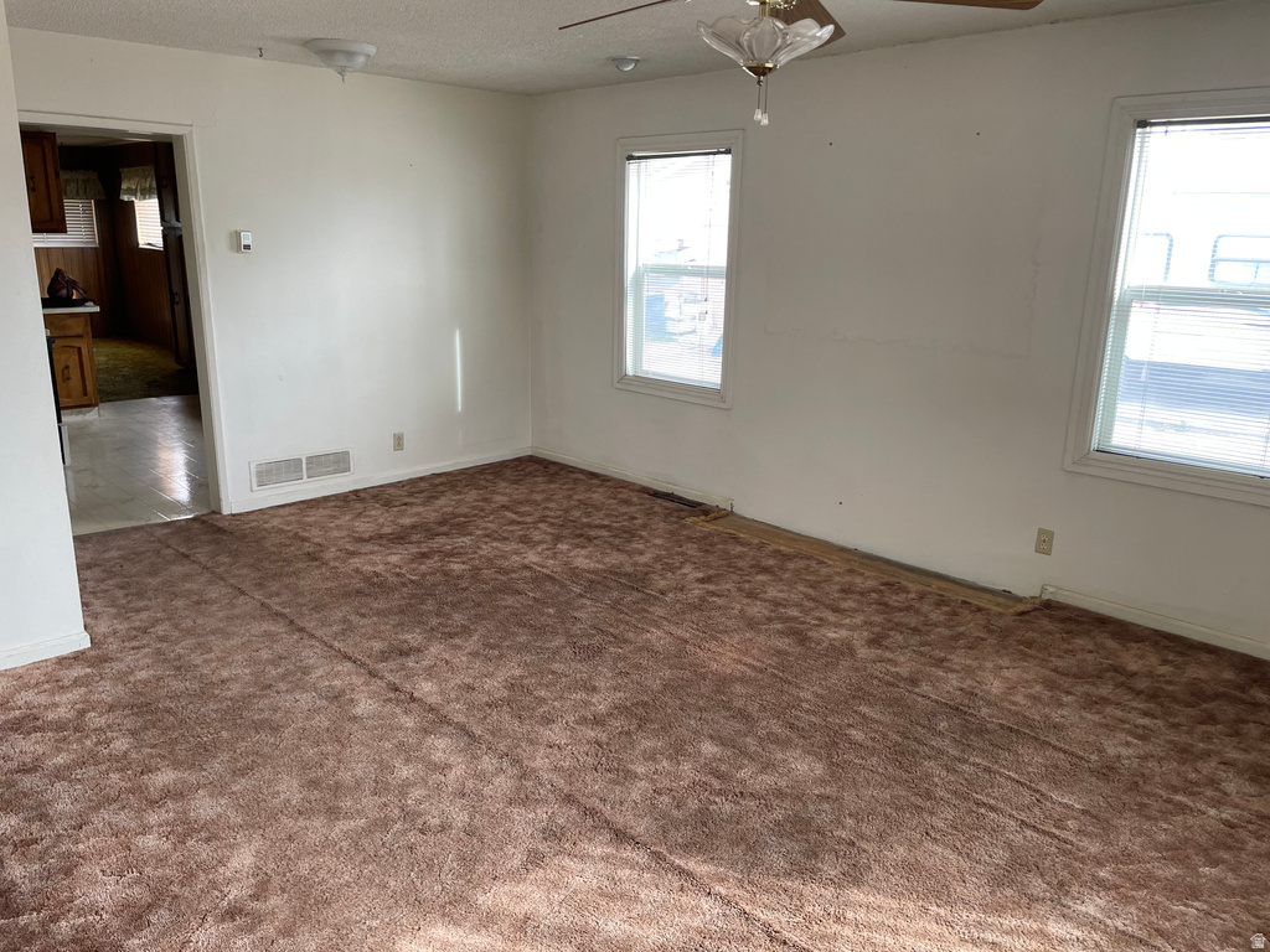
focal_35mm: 26
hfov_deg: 67.3
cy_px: 476
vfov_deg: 53.1
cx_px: 635
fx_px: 954
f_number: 1.6
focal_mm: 4.2
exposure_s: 1/121
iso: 100
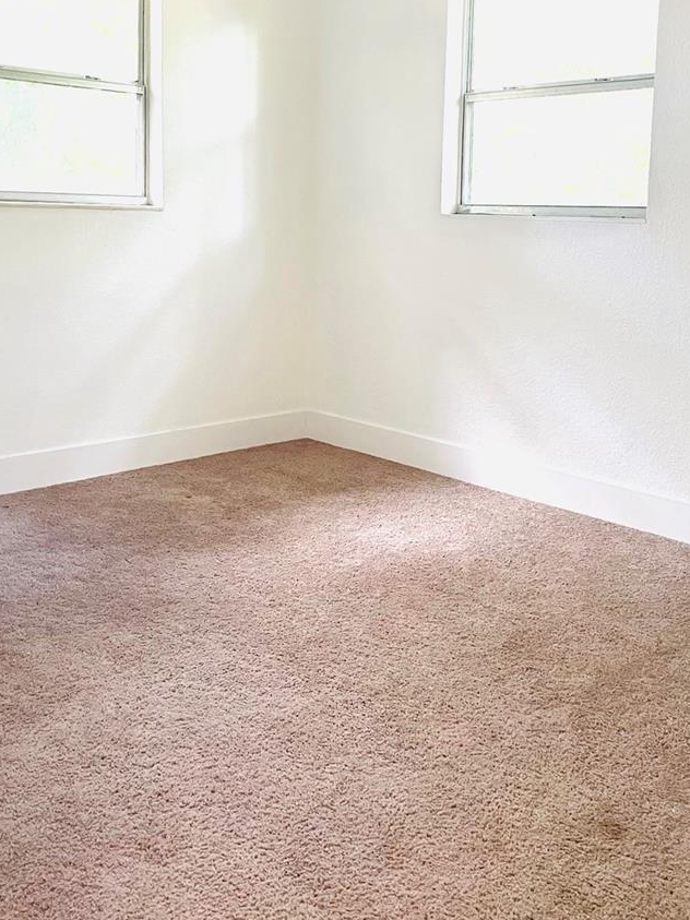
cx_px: 337
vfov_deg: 49.1
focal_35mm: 37
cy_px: 290
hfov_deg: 38.7
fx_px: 984
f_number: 1.6
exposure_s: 1/60
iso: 160
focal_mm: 5.1
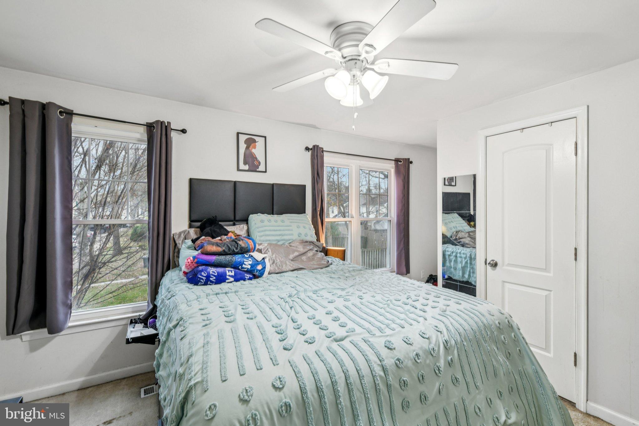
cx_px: 320
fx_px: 284
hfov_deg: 96.7
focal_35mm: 16
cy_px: 213
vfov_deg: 73.7
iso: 400
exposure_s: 1/10
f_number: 8
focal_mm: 16
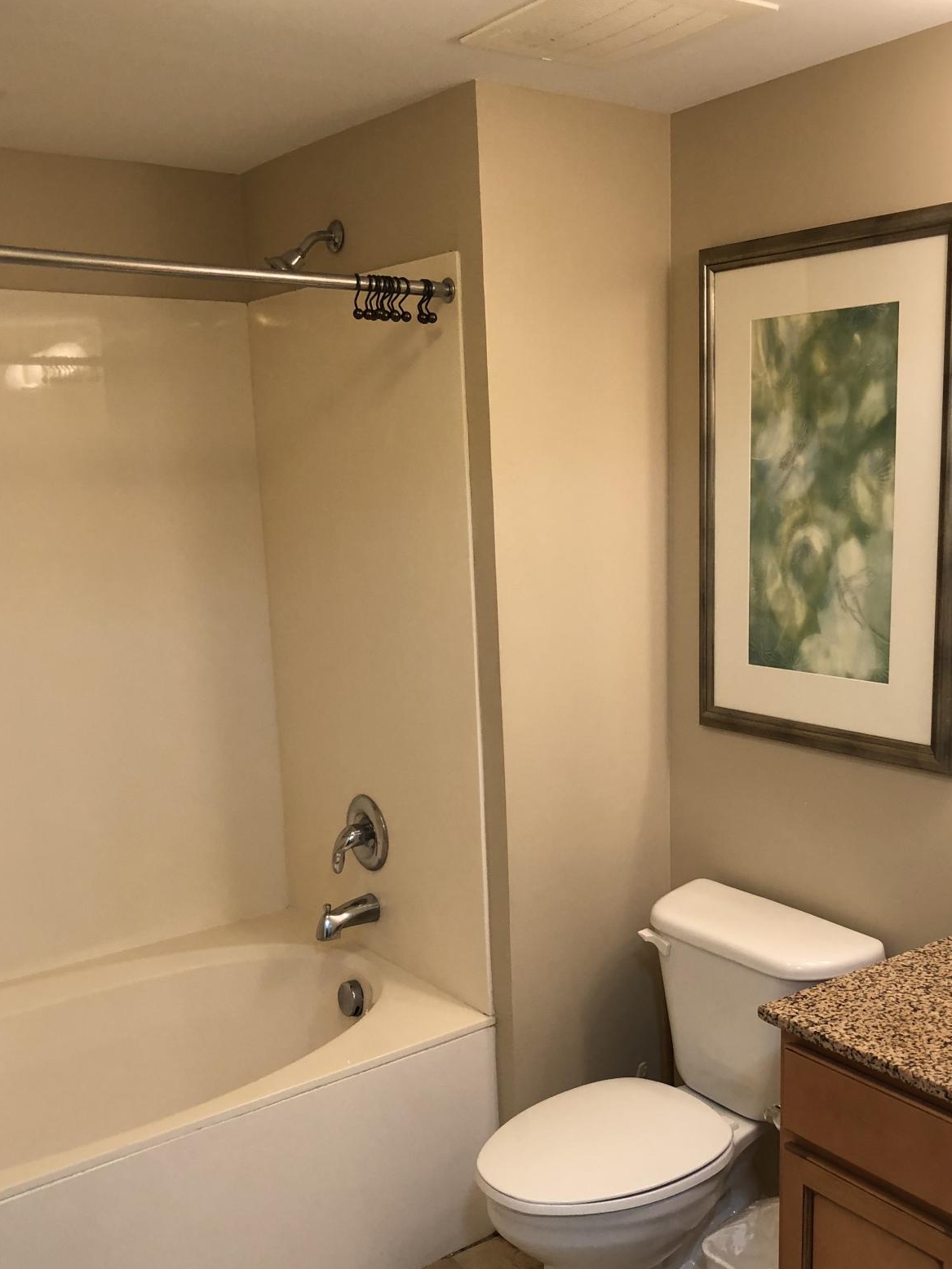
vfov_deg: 51.1
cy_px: 741
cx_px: 563
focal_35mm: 36
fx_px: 1320
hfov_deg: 39.5
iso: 40
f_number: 1.8
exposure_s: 1/17
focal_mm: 4
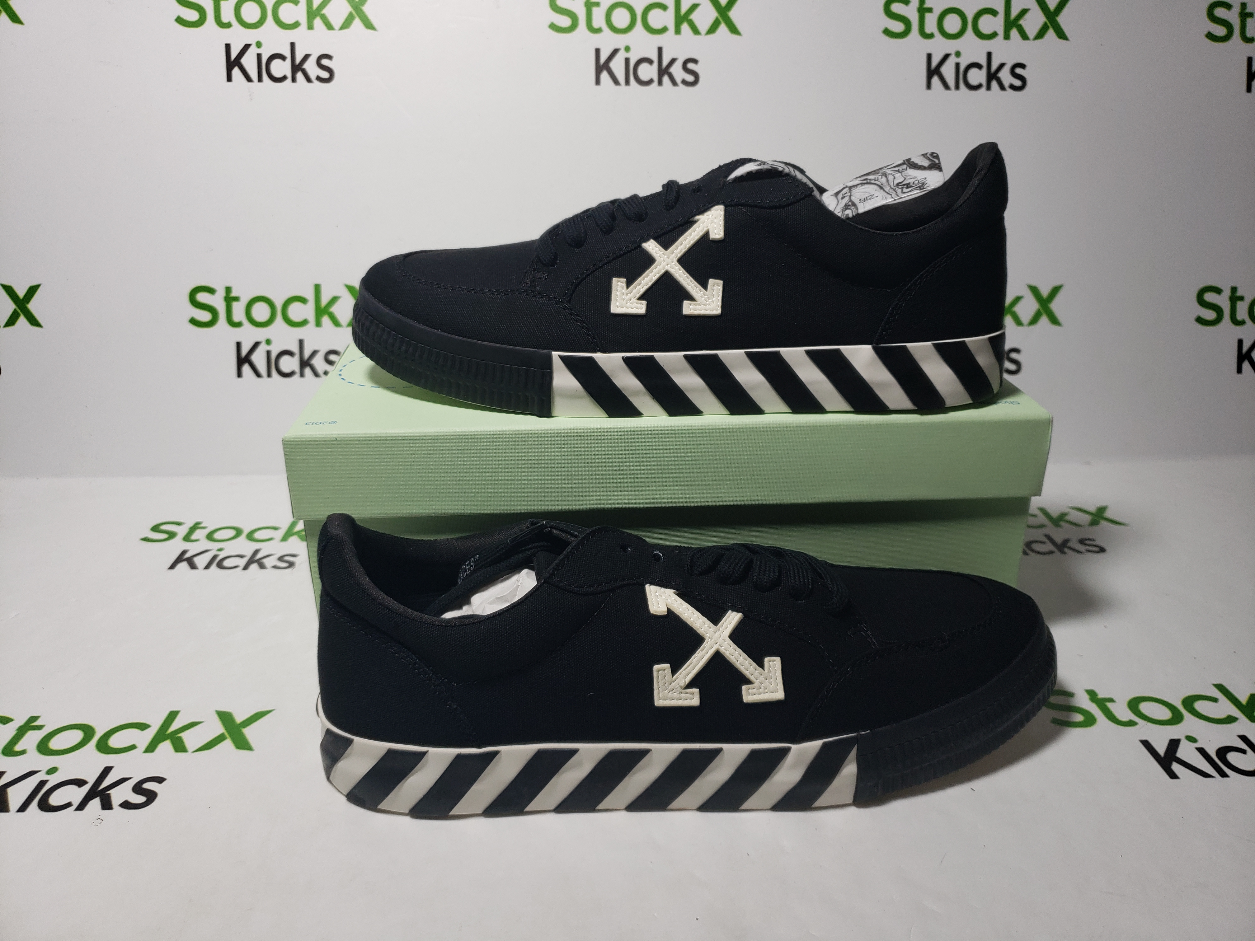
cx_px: 628
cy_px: 470
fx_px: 943
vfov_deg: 53.1
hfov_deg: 67.3
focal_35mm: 26
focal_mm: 4.3
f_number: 1.5
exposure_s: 1/427
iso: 50
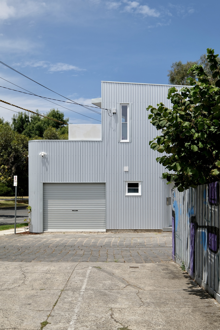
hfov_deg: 36.9
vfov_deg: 53.1
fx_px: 330
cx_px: 110
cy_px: 165
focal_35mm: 36
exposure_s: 1/800
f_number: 8
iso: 200
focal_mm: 24
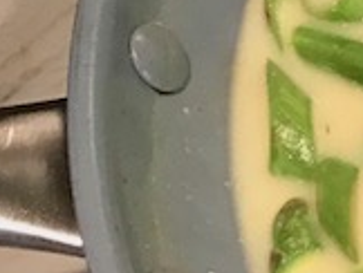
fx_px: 1449
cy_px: 123
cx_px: 851
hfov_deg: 11.8
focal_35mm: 138
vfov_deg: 10.8
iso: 40
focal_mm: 3.99
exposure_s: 1/30
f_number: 1.8
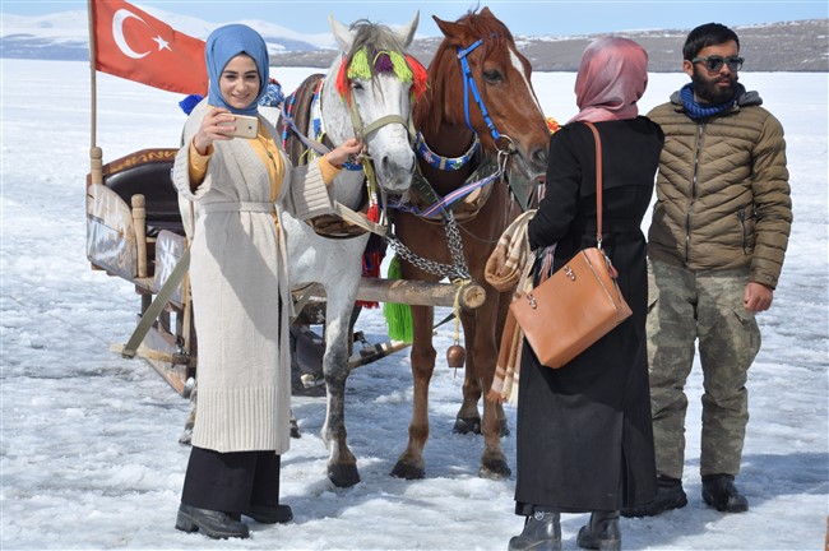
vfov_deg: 13.8
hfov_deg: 20.6
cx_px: 414
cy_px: 276
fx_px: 2277
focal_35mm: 99
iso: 400
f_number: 9
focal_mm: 66
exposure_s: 1/1250
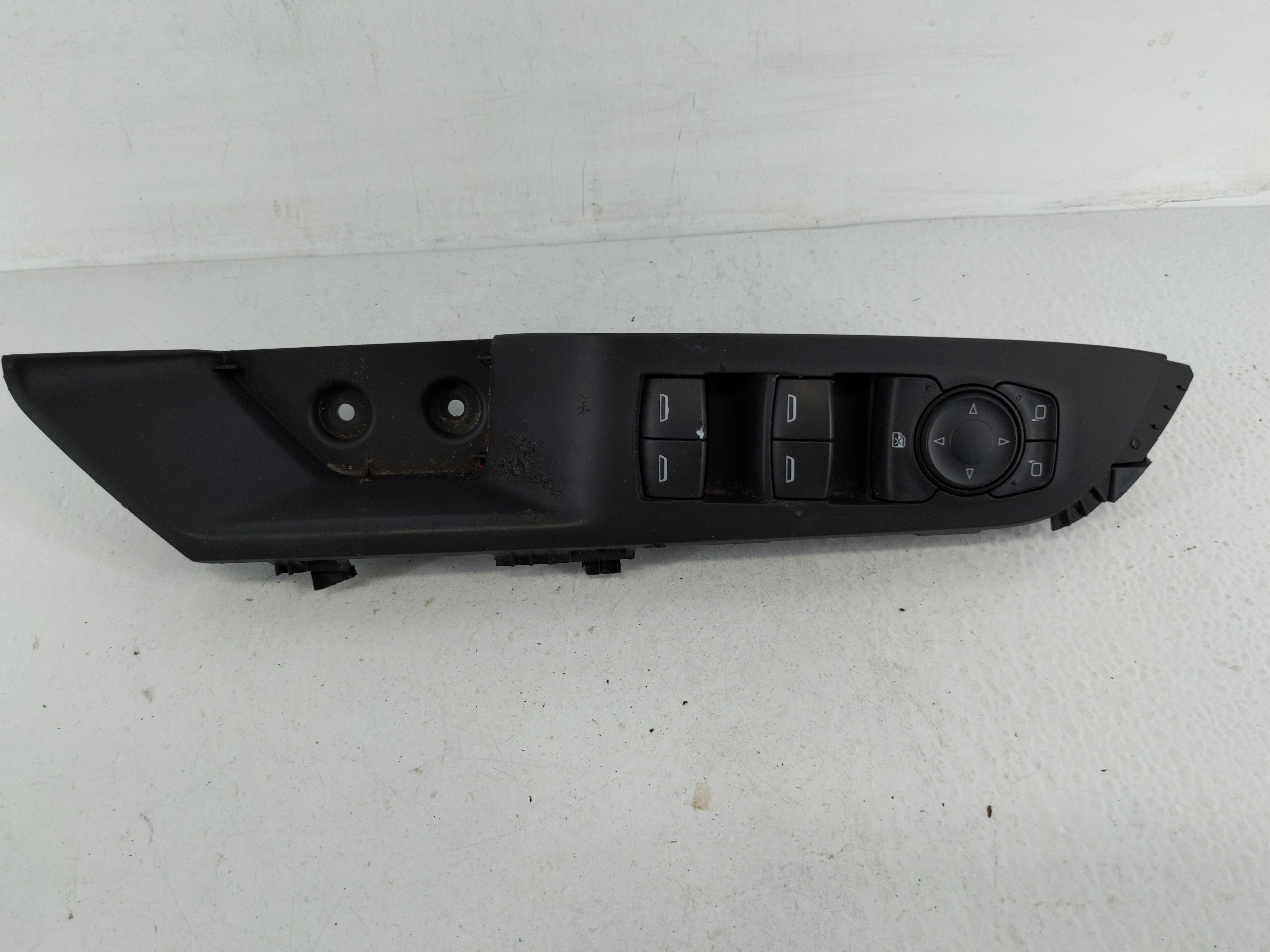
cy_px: 472
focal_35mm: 26
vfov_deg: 53.1
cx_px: 620
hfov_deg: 67.3
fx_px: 954
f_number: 1.73
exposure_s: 1/122
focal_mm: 4.38
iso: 58
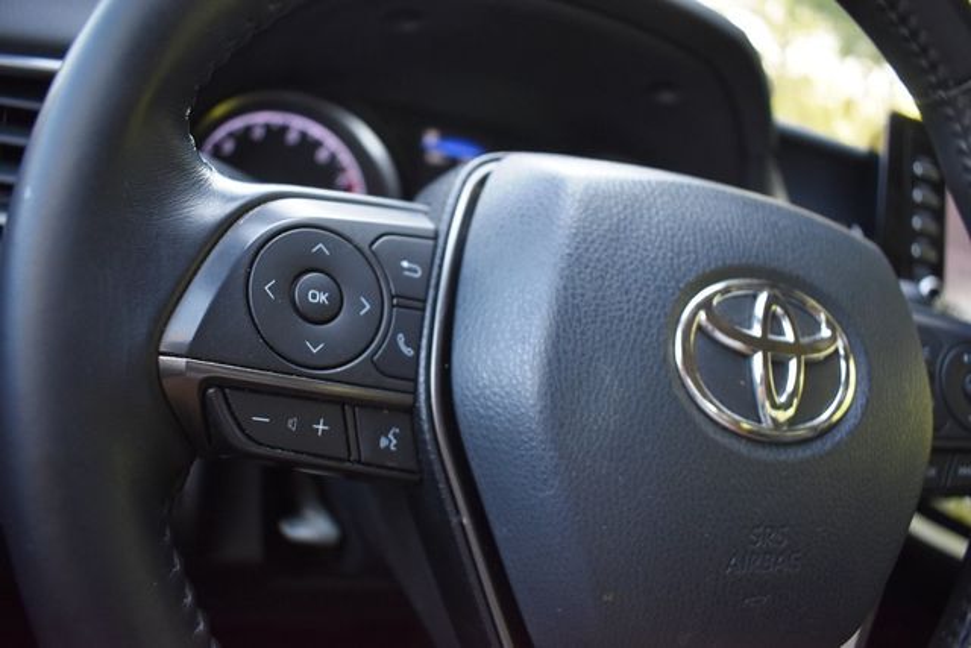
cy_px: 324
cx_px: 486
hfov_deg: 67.4
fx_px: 728
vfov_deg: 48.0
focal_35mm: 27
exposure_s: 1/250
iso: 800
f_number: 3.5
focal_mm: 18
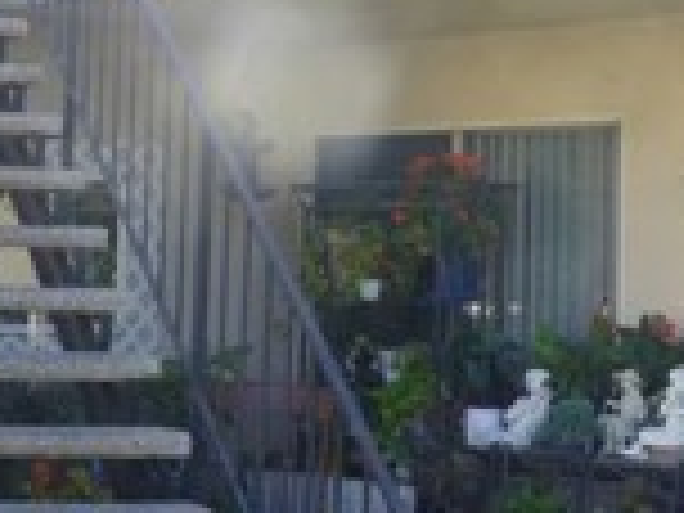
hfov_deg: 19.4
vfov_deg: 14.5
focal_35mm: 101
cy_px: 81
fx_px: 1996
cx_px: 248
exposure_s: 1/125
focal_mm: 4.3
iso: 100
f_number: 4
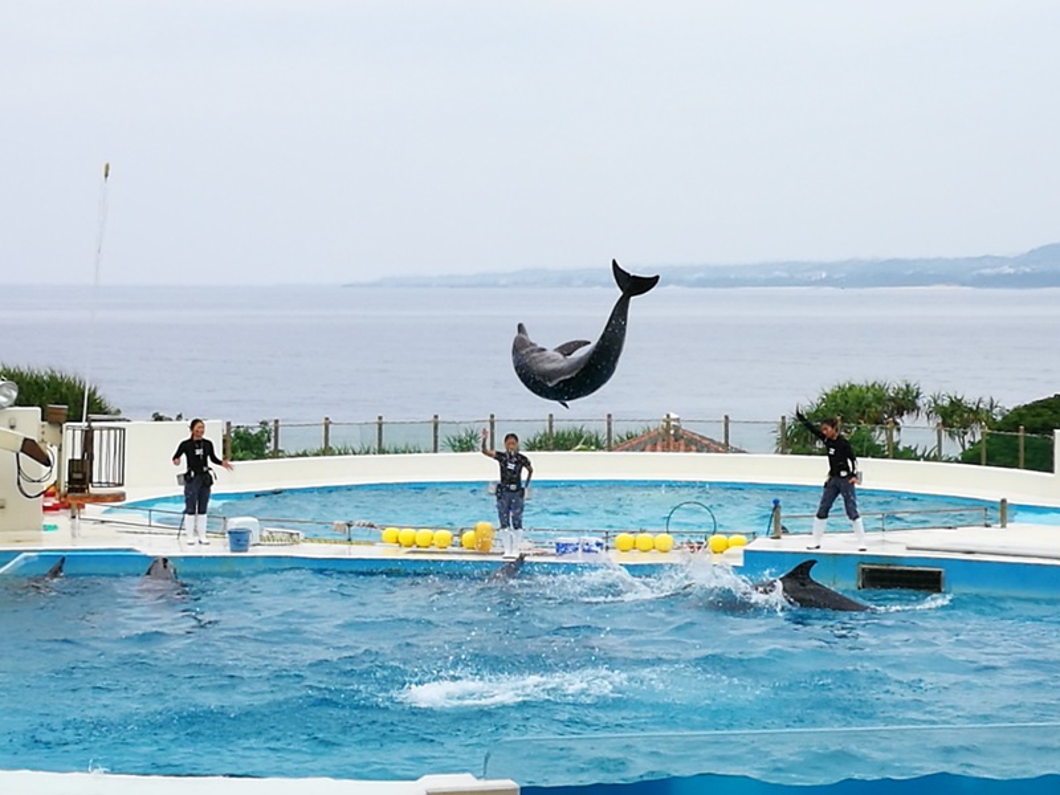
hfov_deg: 18.2
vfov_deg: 13.7
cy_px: 398
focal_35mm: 108
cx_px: 530
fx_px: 3307
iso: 50
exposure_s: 1/1062
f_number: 2.2
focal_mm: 4.5
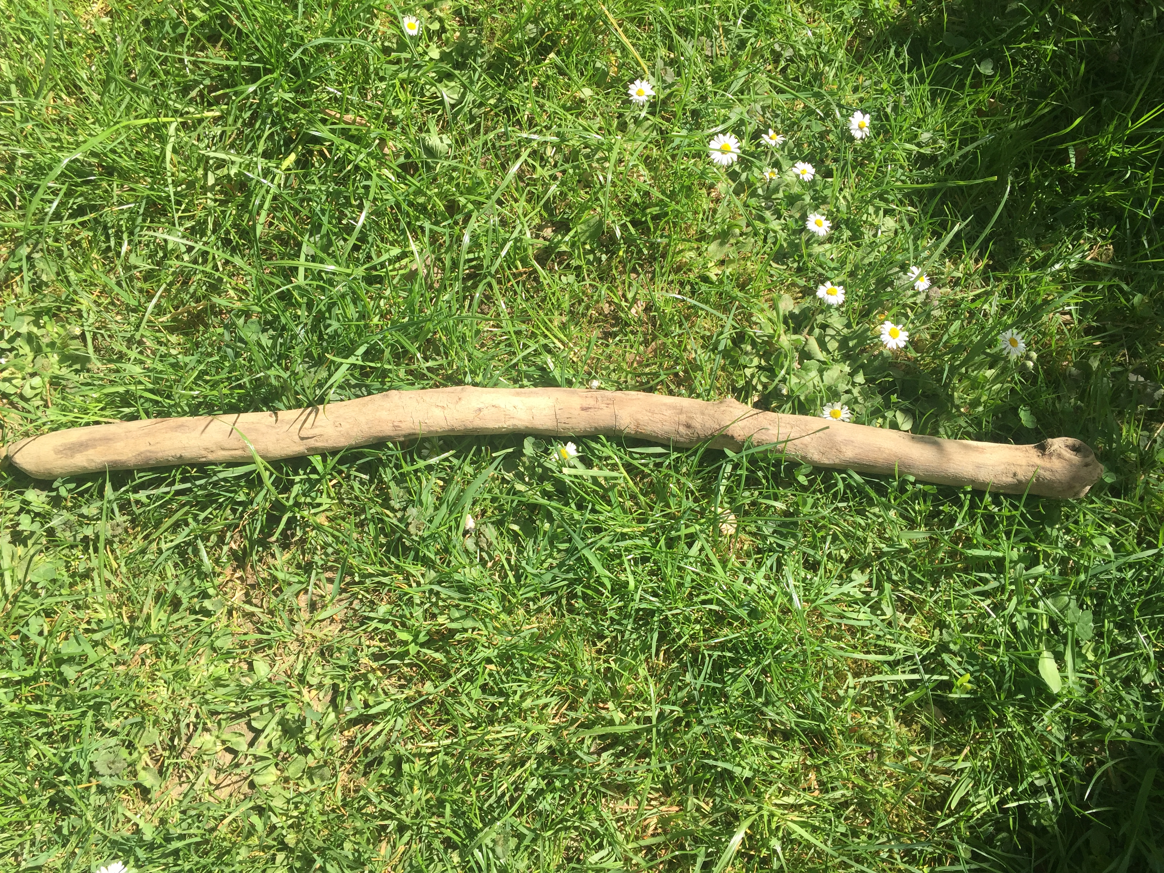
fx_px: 975
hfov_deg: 61.7
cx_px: 582
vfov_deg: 48.2
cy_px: 436
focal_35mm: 29
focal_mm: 4.15
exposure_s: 1/1099
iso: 32
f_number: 2.2
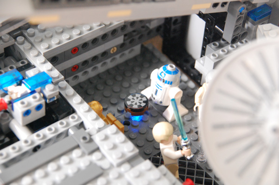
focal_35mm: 135
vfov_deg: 10.1
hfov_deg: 15.2
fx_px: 1045
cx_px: 140
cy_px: 92
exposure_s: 1/30
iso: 1600
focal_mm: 90
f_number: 5.6
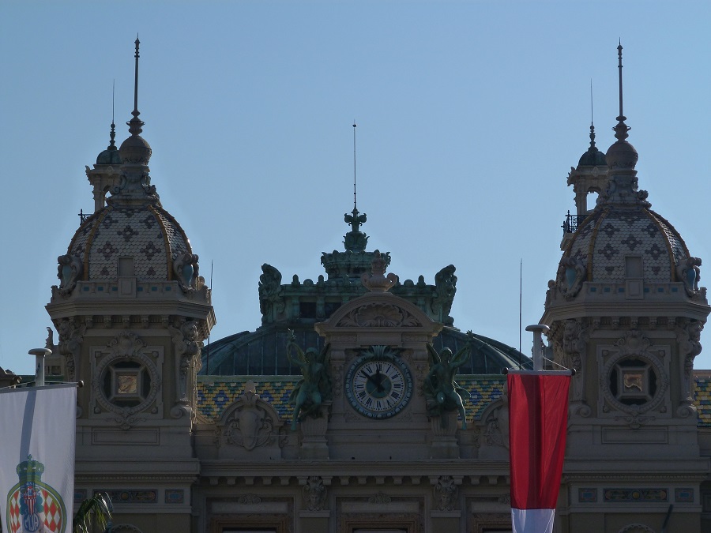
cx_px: 356
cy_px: 266
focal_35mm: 134
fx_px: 2752
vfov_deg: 11.1
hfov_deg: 14.7
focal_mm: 24.2
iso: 125
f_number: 5.6
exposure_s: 1/640
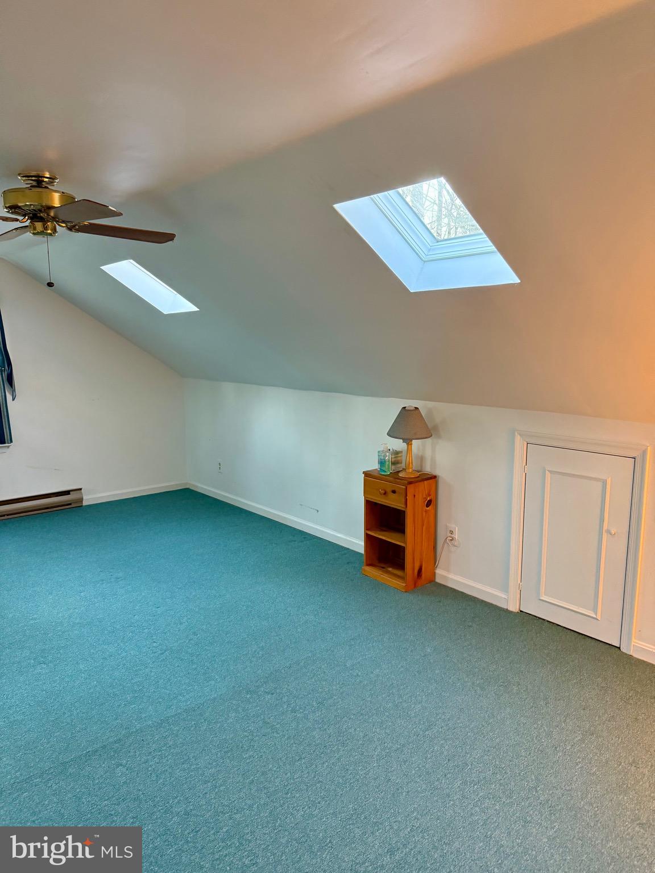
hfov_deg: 56.8
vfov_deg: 71.6
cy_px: 436
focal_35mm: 24
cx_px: 328
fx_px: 606
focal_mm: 6.76
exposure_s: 1/60
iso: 400
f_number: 1.78
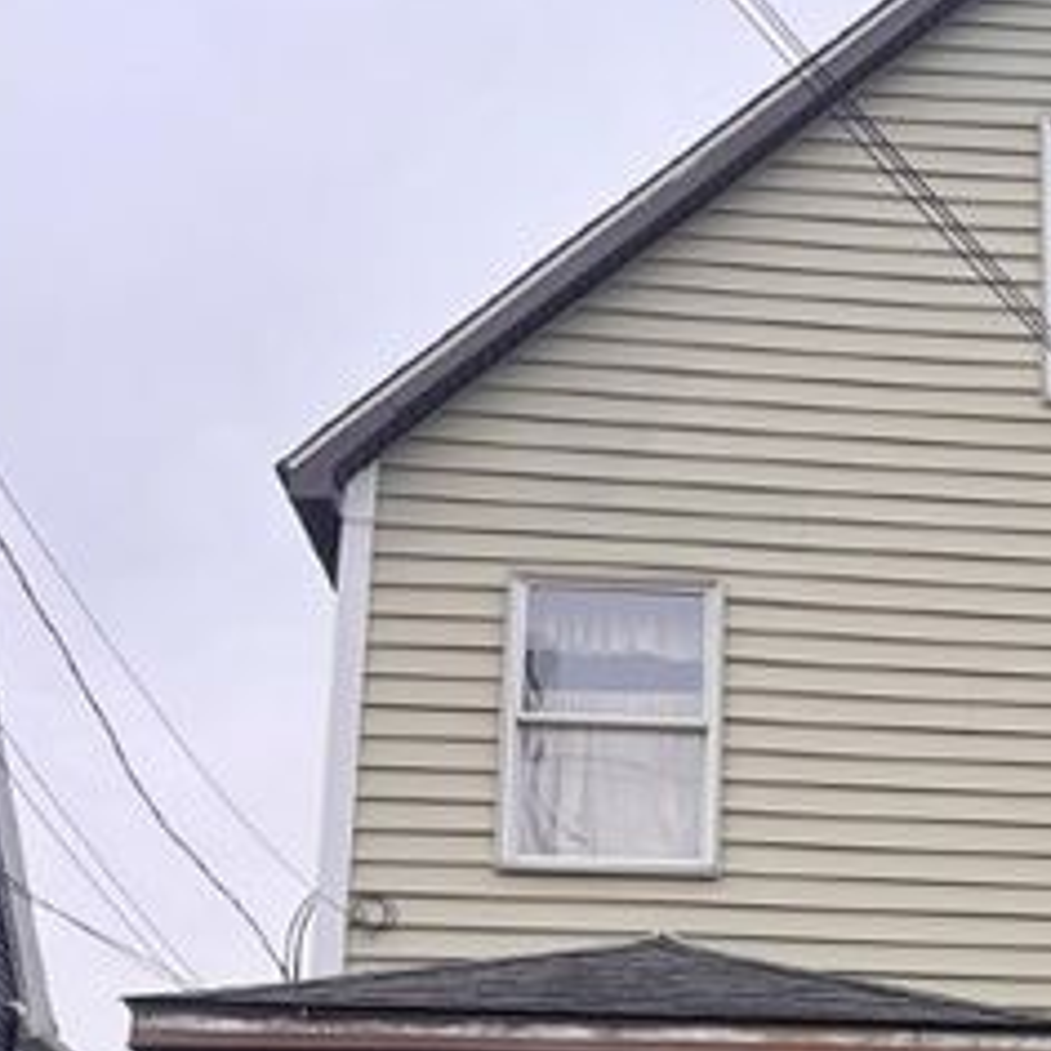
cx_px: 1060
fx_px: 2233
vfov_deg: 25.0
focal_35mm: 65
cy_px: 1102
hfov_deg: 25.2
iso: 50
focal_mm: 5.7
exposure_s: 1/480
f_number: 1.5
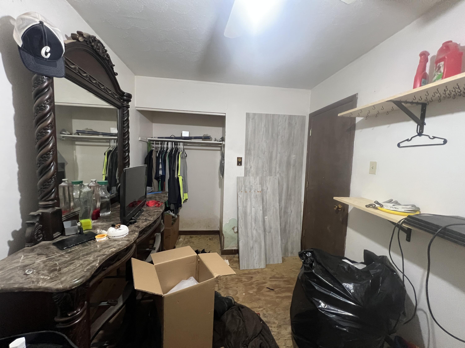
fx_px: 175
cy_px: 174
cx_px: 232
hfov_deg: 106.2
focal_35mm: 13
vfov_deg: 89.9
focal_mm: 1.57
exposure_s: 1/60
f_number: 1.8
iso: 500
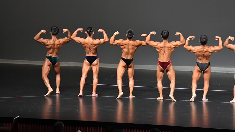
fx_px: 1227
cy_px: 59
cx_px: 118
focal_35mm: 197
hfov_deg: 10.9
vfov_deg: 6.2
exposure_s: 1/400
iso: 5000
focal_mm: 125
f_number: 5.6
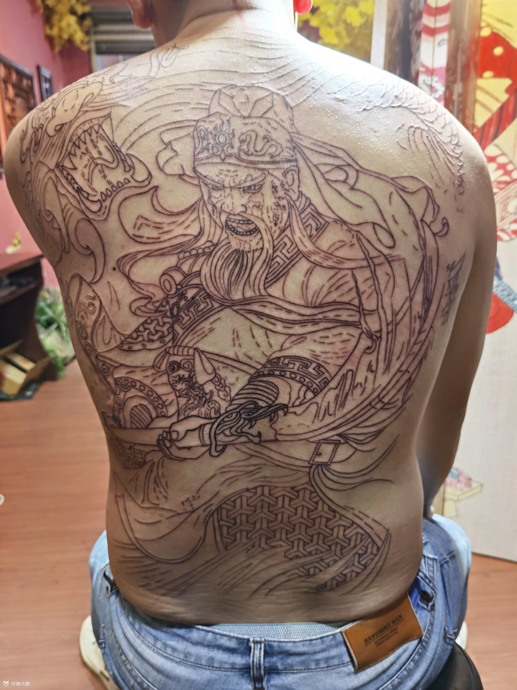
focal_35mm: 27
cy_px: 345
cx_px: 258
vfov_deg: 65.3
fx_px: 538
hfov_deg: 51.4
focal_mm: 6.71
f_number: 1.9
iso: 125
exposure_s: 1/33.3
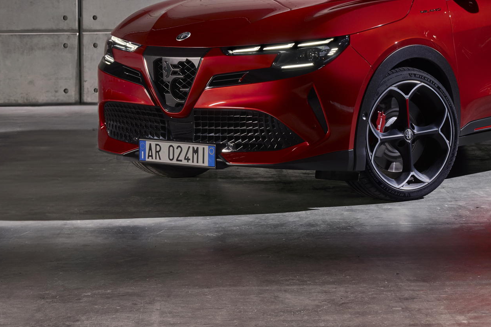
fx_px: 1705
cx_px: 341
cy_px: -4
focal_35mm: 125
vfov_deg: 10.9
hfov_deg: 16.3
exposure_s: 1/13
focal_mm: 52
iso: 100
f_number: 6.3
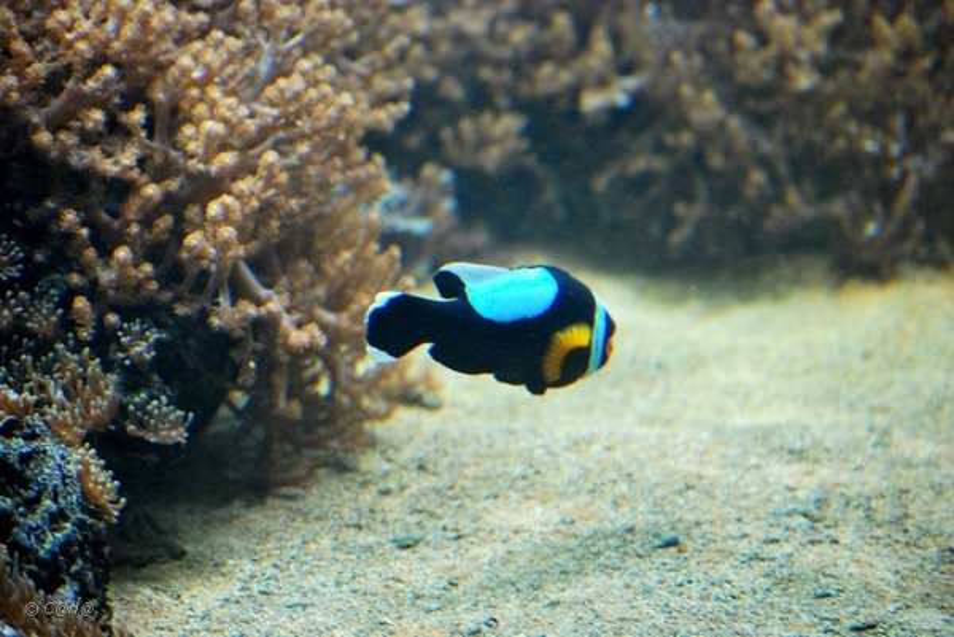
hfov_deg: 17.0
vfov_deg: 11.4
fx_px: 3182
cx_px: 477
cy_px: 318
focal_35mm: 120
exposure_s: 1/125
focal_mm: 80
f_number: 4.5
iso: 1100
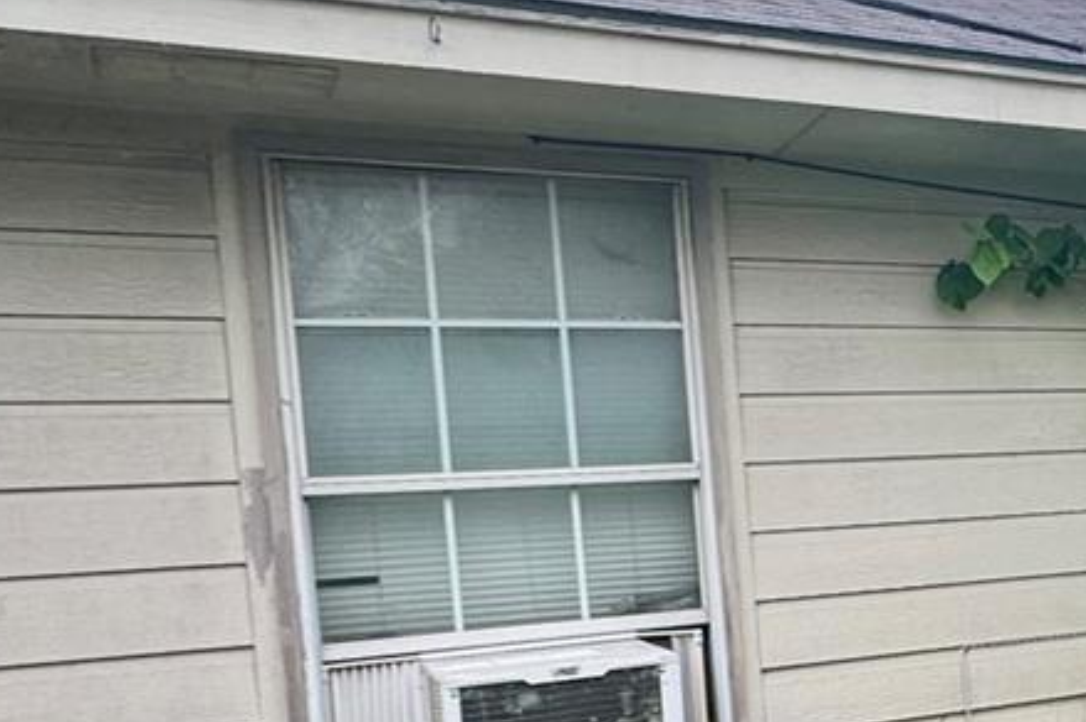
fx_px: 1537
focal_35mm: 51
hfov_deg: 33.8
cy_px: 554
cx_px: 1195
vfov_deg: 26.1
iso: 40
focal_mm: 2.22
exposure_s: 1/117
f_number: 2.2
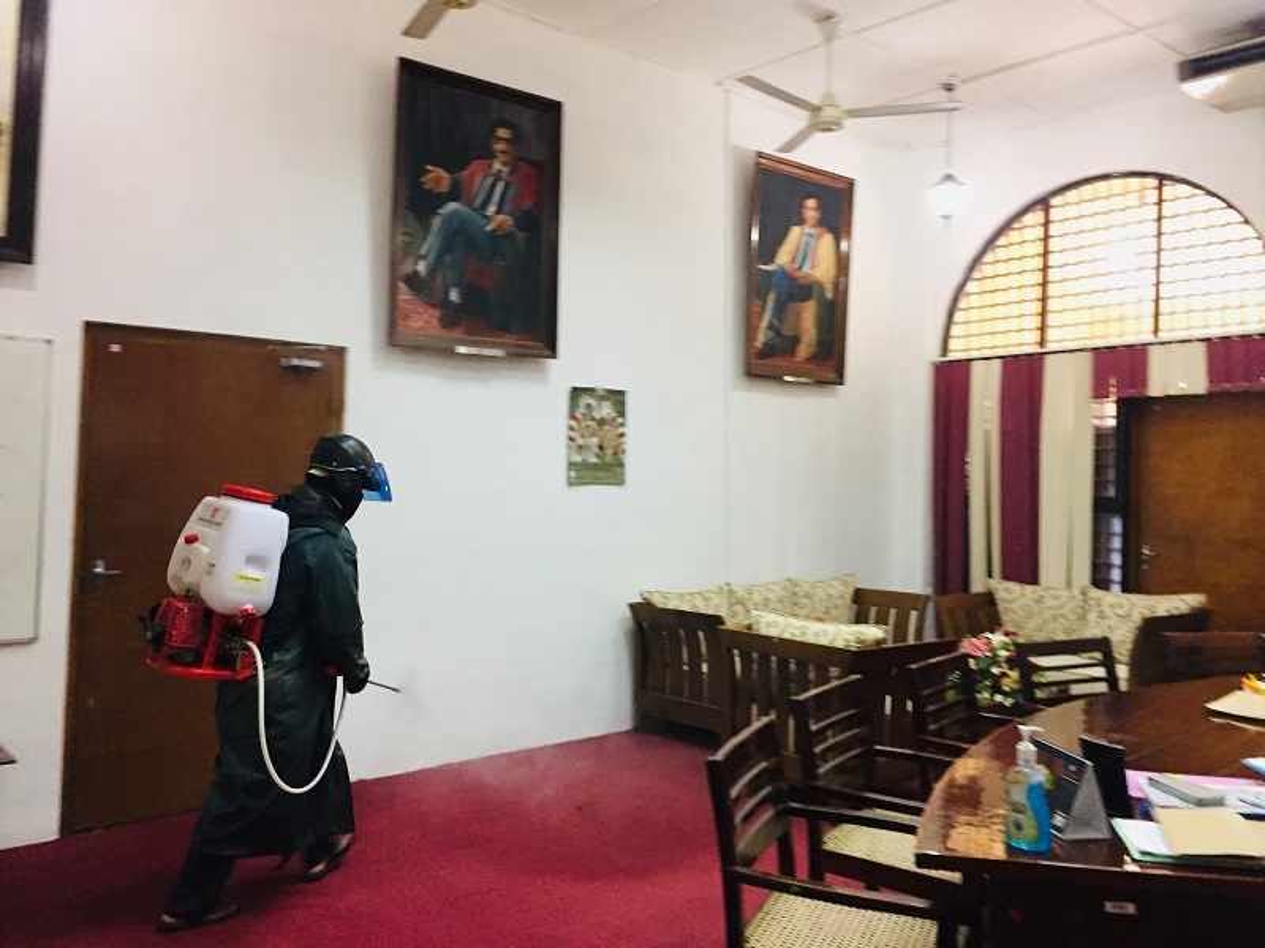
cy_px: 474
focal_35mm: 29
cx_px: 632
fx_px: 1060
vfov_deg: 48.2
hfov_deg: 61.7
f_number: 2.2
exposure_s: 1/33
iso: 250
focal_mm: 4.15
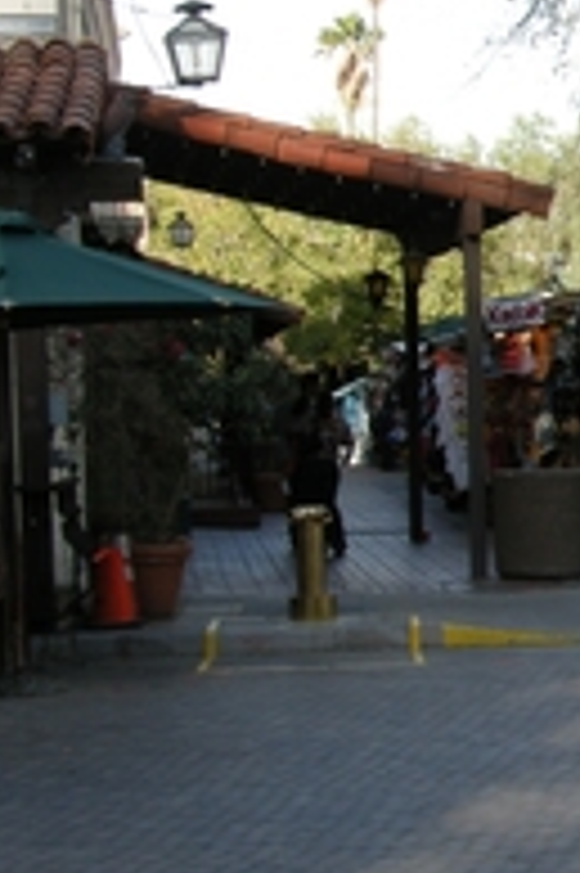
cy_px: 392
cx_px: 1039
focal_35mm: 119
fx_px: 2881
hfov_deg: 10.8
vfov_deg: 17.2
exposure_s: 1/224
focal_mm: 7.9
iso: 64
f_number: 2.8
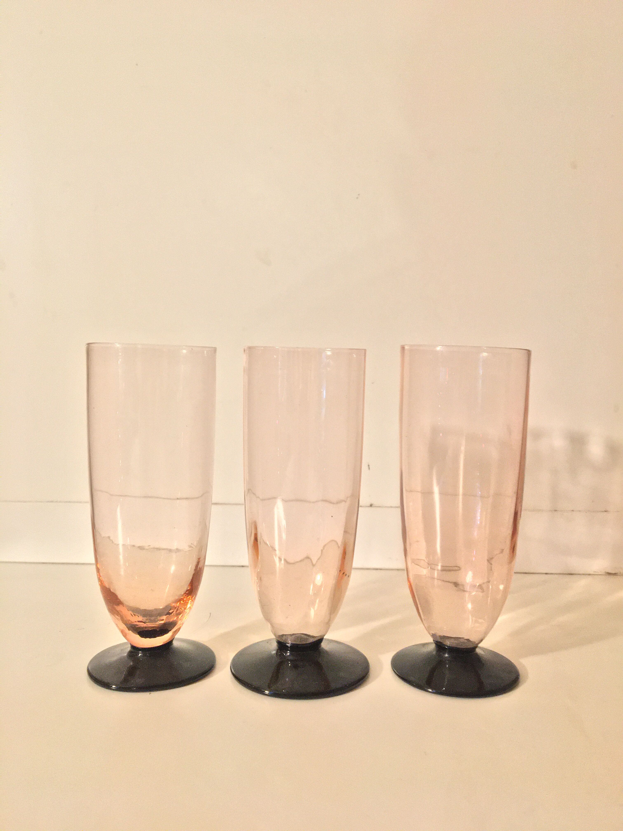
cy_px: 416
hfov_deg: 48.2
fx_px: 696
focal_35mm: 29
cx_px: 312
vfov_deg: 61.7
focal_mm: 4.15
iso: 200
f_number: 2.2
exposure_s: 1/33
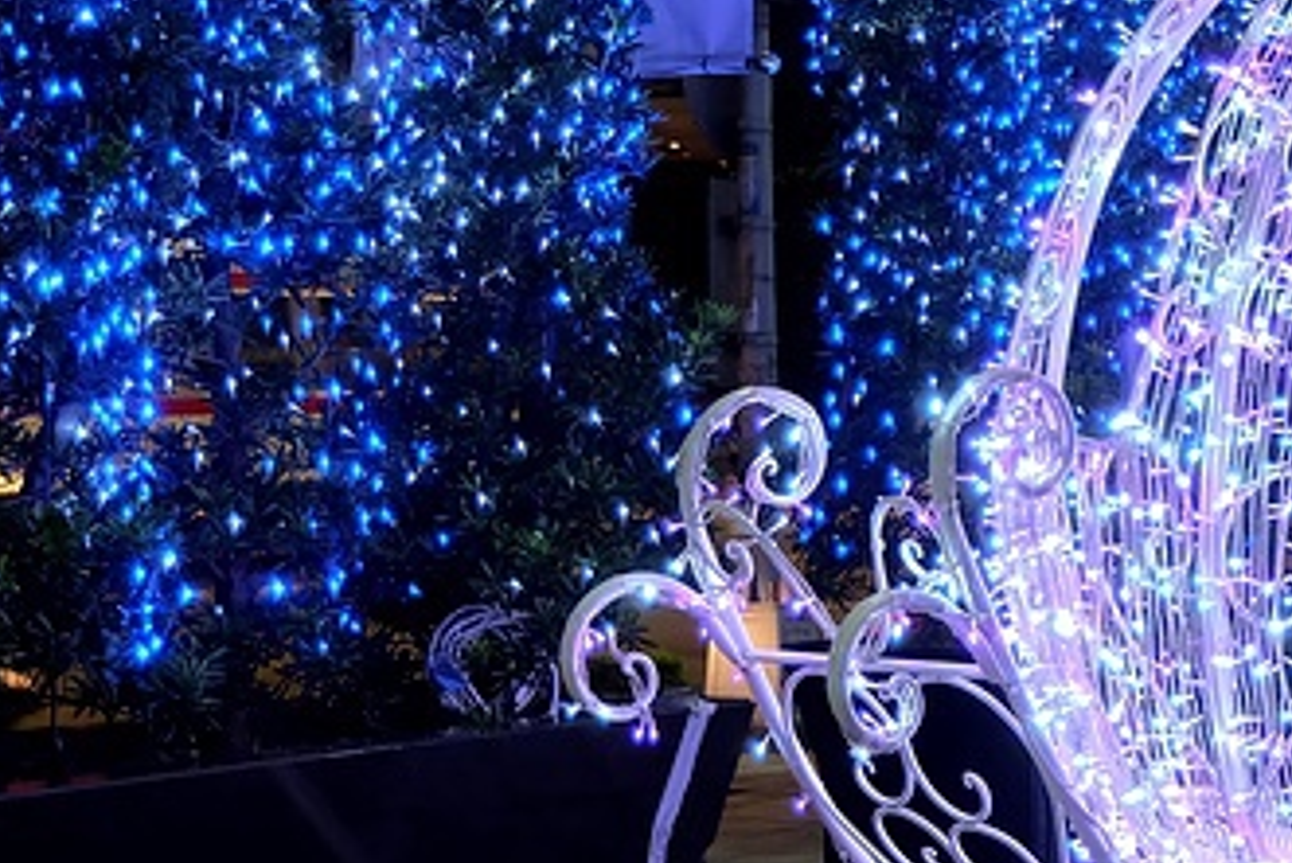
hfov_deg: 19.4
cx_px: 1300
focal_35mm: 102
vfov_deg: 13.4
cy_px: 486
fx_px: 3662
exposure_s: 1/30
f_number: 4
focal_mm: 22.2
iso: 1250
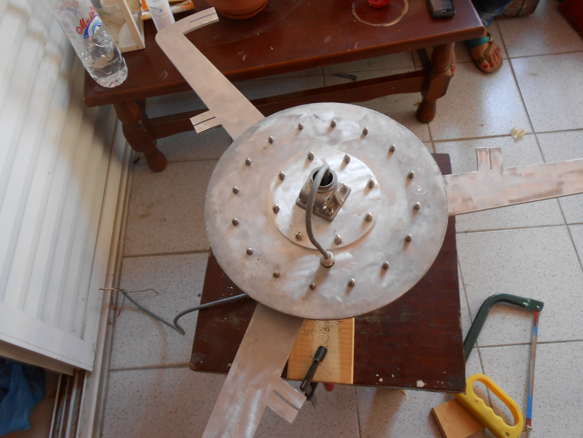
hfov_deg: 67.3
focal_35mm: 26
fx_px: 438
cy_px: 219
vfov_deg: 53.1
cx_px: 292
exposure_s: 1/30
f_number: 3.5
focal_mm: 4.6
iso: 125
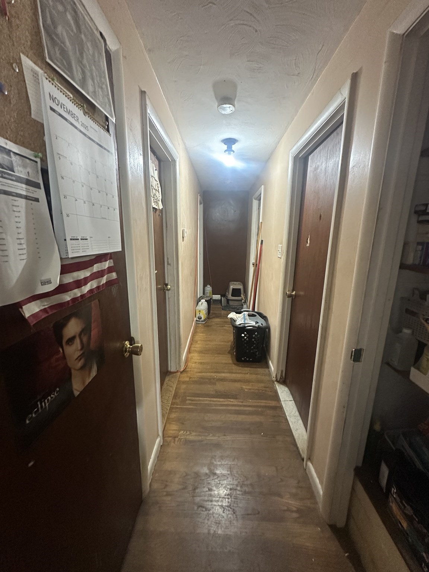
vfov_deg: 102.1
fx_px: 231
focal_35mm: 14
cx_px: 214
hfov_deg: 85.7
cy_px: 286
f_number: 2.2
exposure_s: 1/60
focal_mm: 2.22
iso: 640
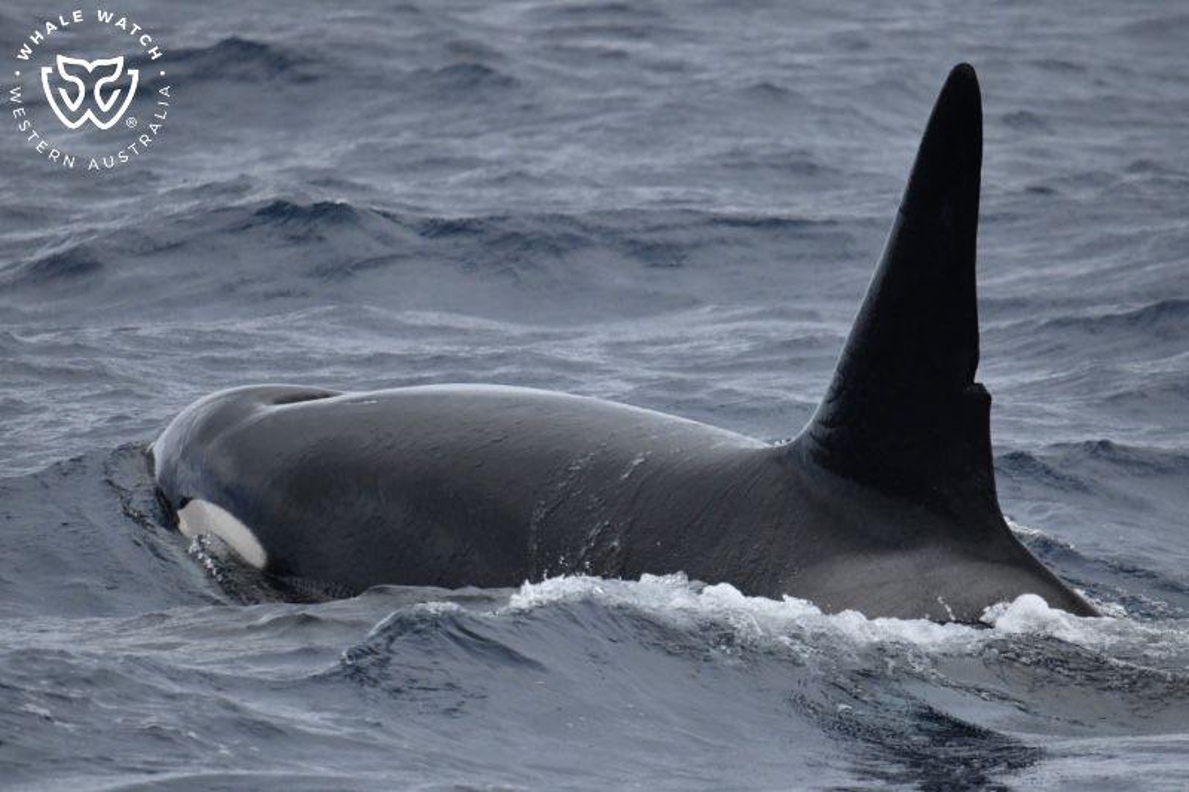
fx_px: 19811
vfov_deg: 2.3
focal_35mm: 600
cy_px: 396
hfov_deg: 3.4
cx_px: 594
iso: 2000
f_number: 6.3
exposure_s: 1/8000
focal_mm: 600
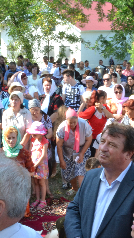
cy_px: 119
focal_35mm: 70
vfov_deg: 30.2
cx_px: 79
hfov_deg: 17.2
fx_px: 442
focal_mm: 26
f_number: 25
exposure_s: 1/30
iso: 800
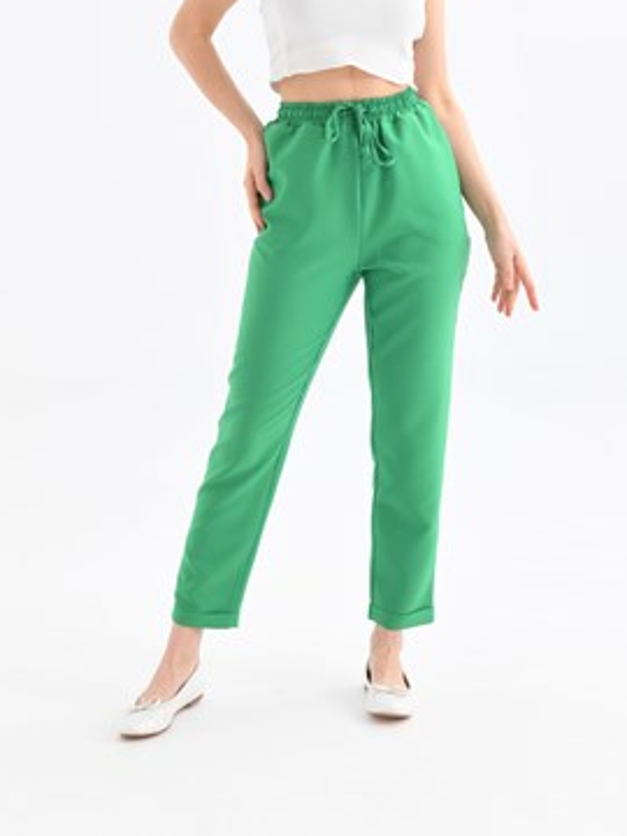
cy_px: 248
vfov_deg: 27.5
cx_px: 358
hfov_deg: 21.0
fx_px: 1691
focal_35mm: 70
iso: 160
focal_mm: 46
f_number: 6.3
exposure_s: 1/125
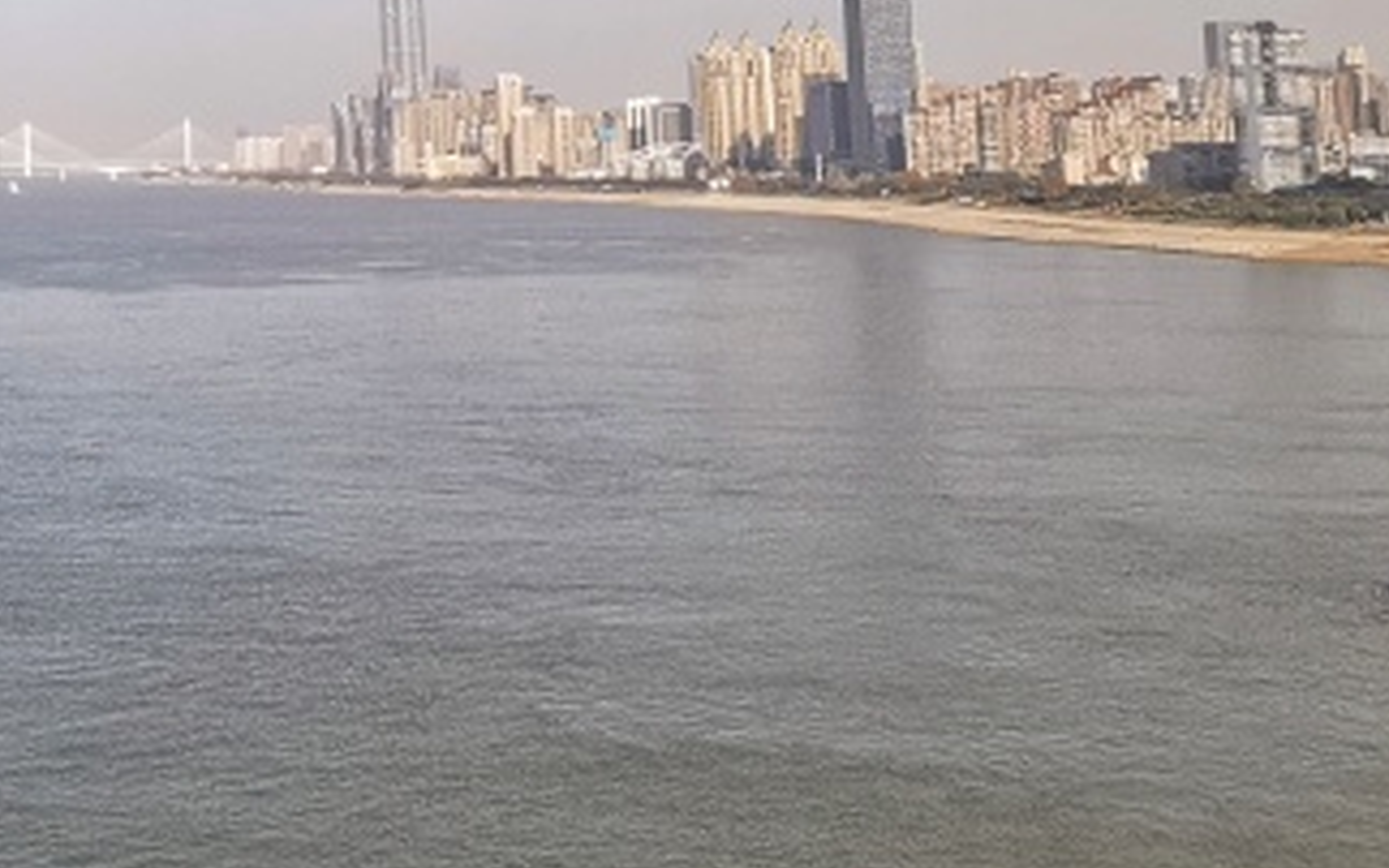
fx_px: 2385
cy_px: -443
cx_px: 77
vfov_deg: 18.3
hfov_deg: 30.7
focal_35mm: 63
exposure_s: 1/746
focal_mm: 2.35
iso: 50
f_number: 2.2
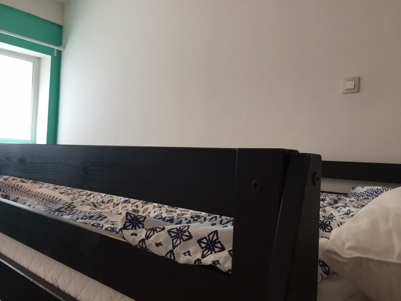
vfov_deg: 48.2
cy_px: 150
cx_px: 200
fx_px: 336
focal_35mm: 29
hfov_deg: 61.7
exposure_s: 1/30
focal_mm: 4.15
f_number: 2.2
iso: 64
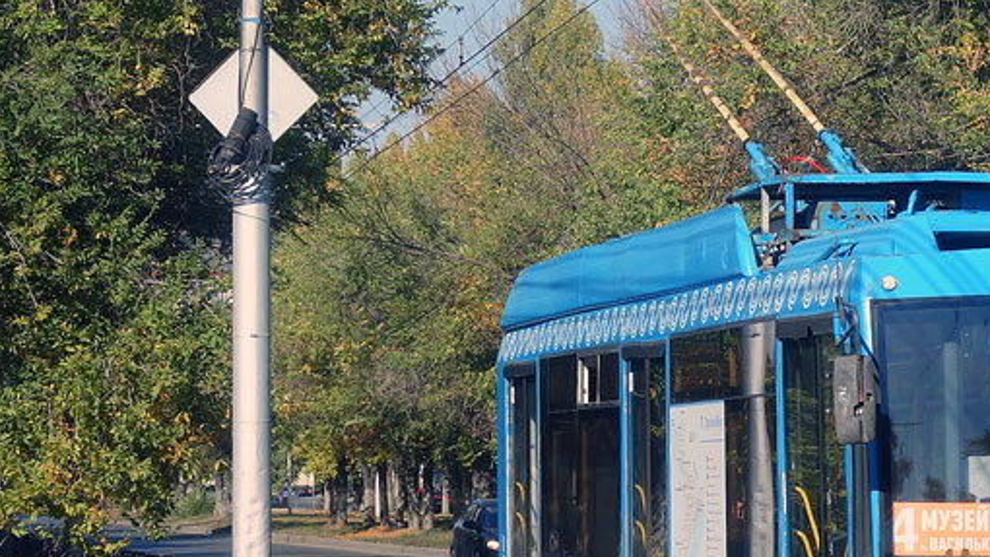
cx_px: 1031
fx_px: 2783
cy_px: 140
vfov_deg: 11.4
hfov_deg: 19.5
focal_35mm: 106
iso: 125
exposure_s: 1/500
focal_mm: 16.01
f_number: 5.6
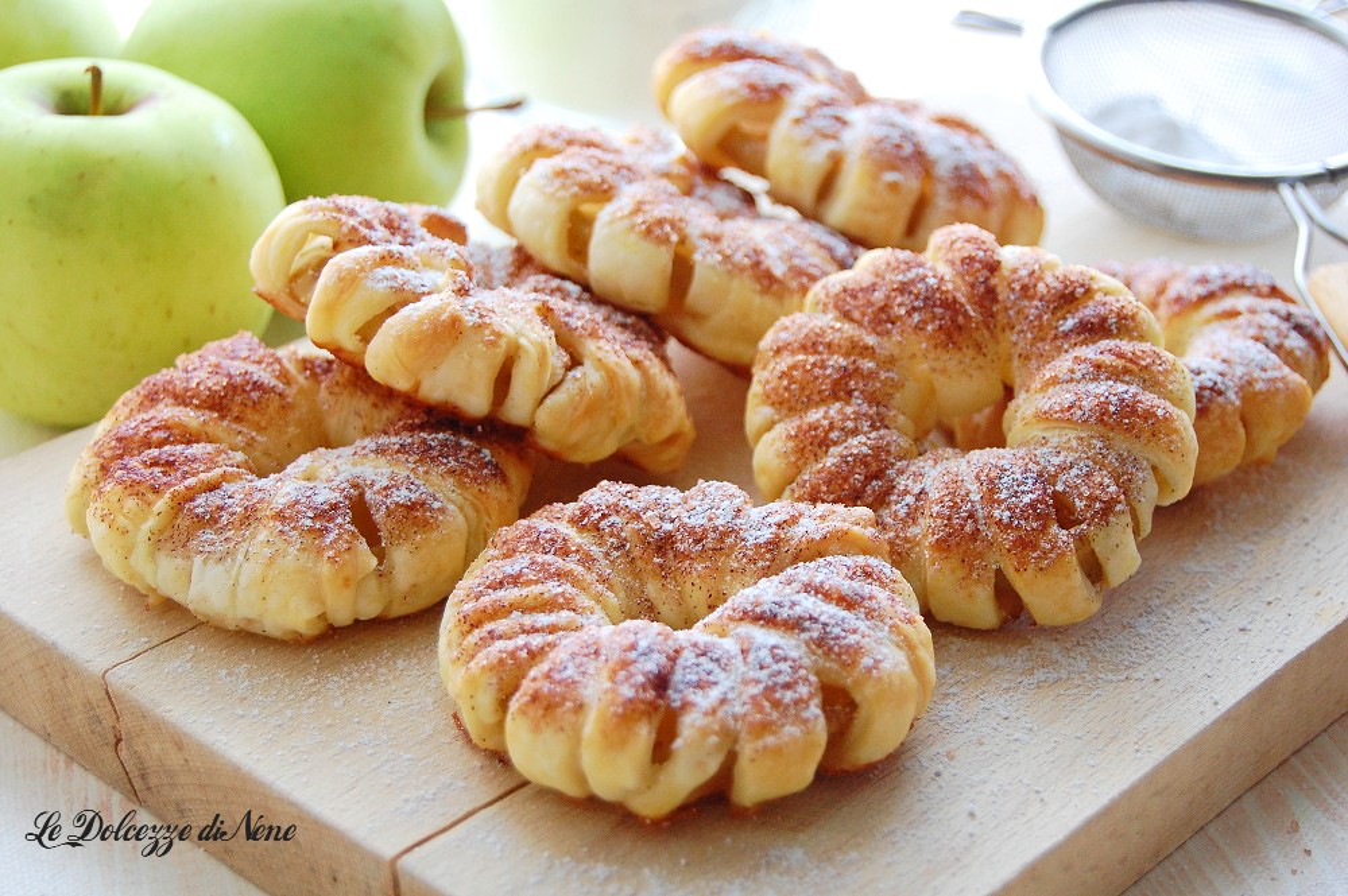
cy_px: 448
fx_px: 2581
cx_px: 674
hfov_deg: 29.3
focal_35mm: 69
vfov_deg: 19.7
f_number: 5.3
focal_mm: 46
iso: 800
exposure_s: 1/60
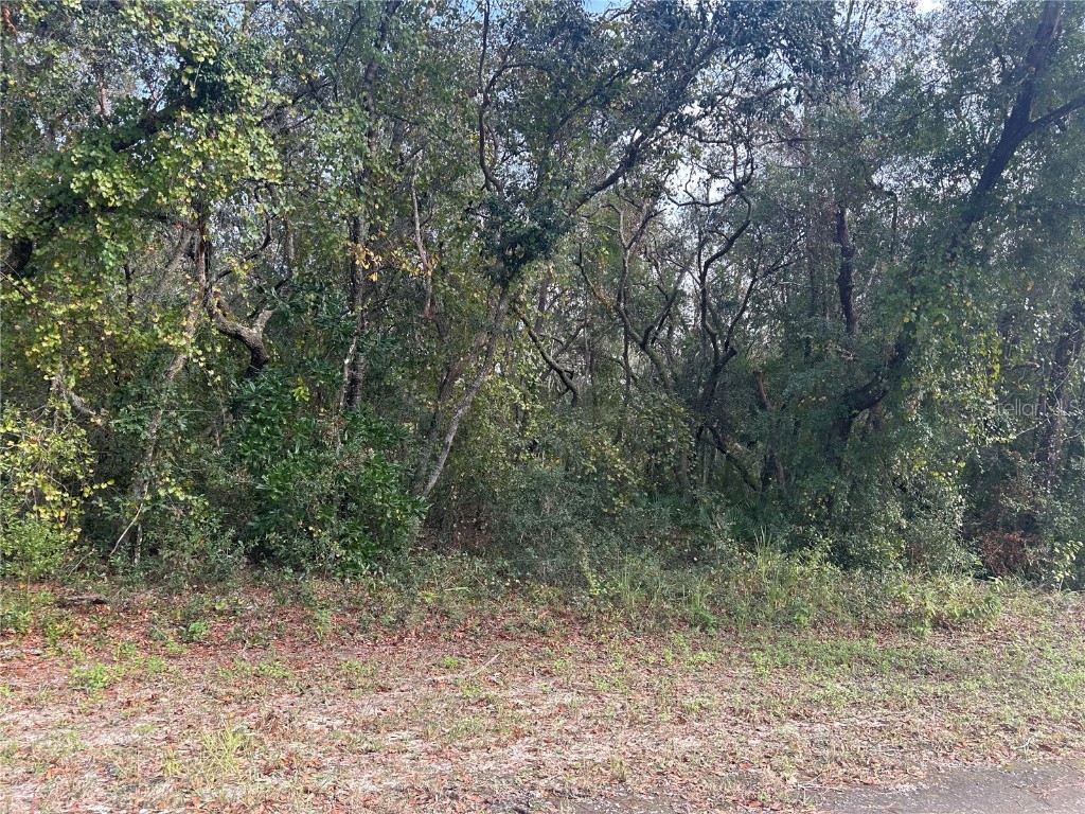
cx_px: 542
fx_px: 815
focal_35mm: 26
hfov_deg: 67.3
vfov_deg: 53.1
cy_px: 407
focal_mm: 5.7
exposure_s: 1/502
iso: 50
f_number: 1.5
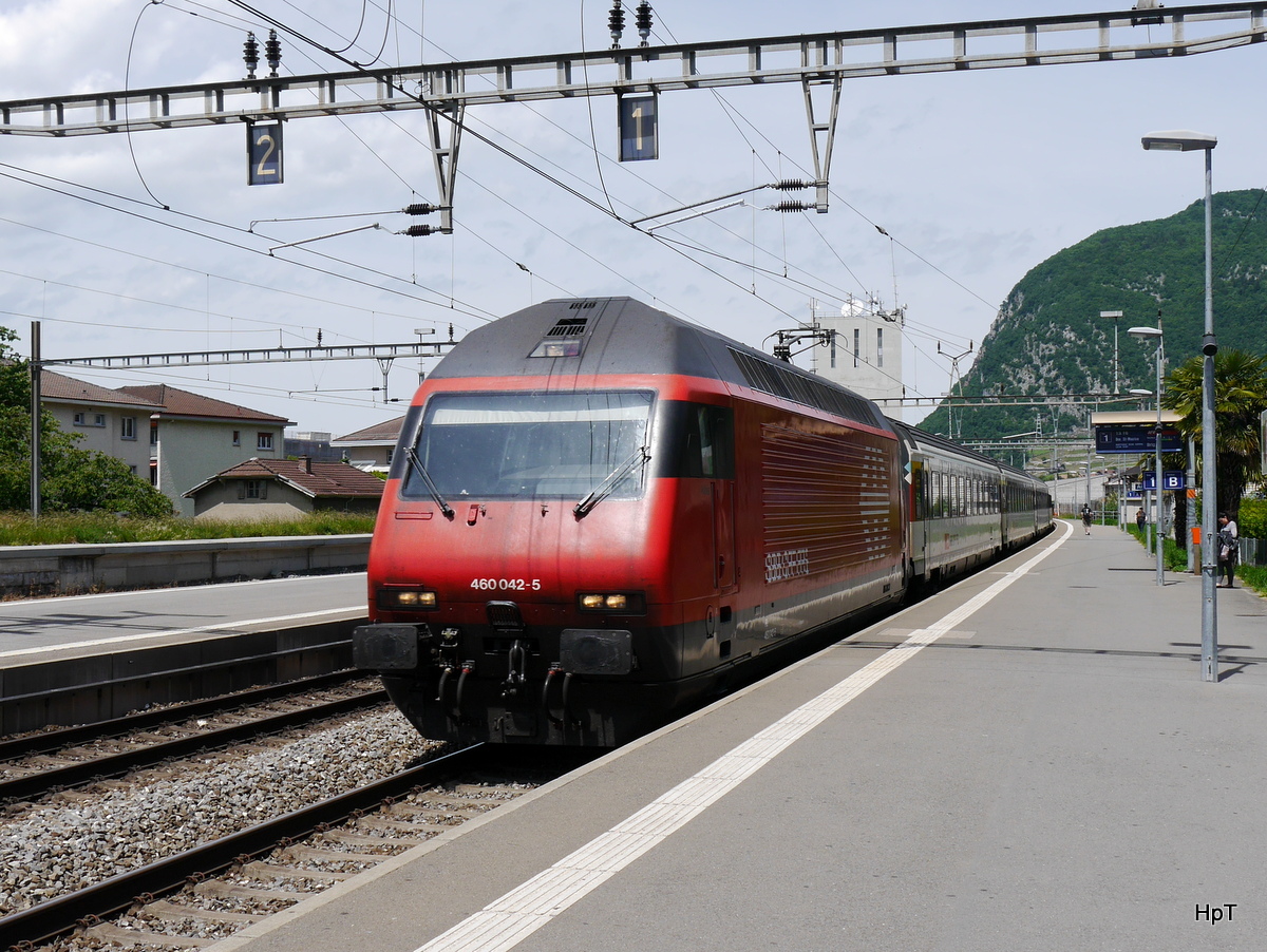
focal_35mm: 32
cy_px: 476
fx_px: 1172
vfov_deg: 44.2
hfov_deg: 56.8
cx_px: 634
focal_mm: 16
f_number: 8
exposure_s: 1/500
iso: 160
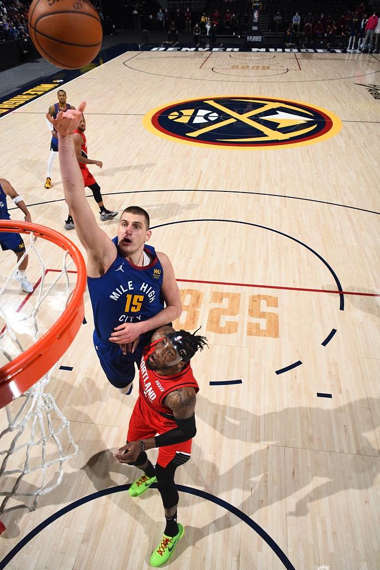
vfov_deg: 71.5
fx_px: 396
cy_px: 291
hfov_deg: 51.3
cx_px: 193
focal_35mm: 25
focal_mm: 24
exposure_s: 1/250
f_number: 8
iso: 250
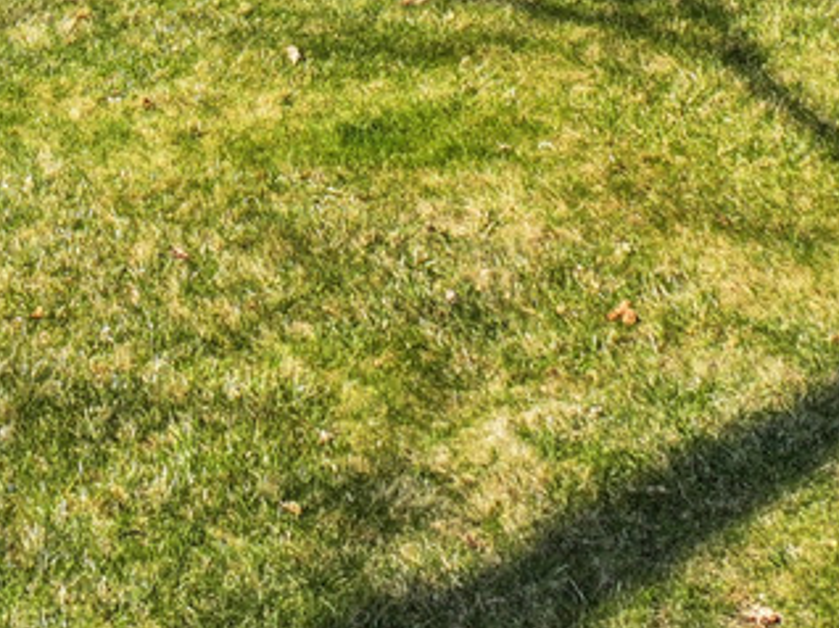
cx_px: 179
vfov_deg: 12.2
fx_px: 2640
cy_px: -562
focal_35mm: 109
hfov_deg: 17.9
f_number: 2.8
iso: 100
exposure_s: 1/100
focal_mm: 12.3
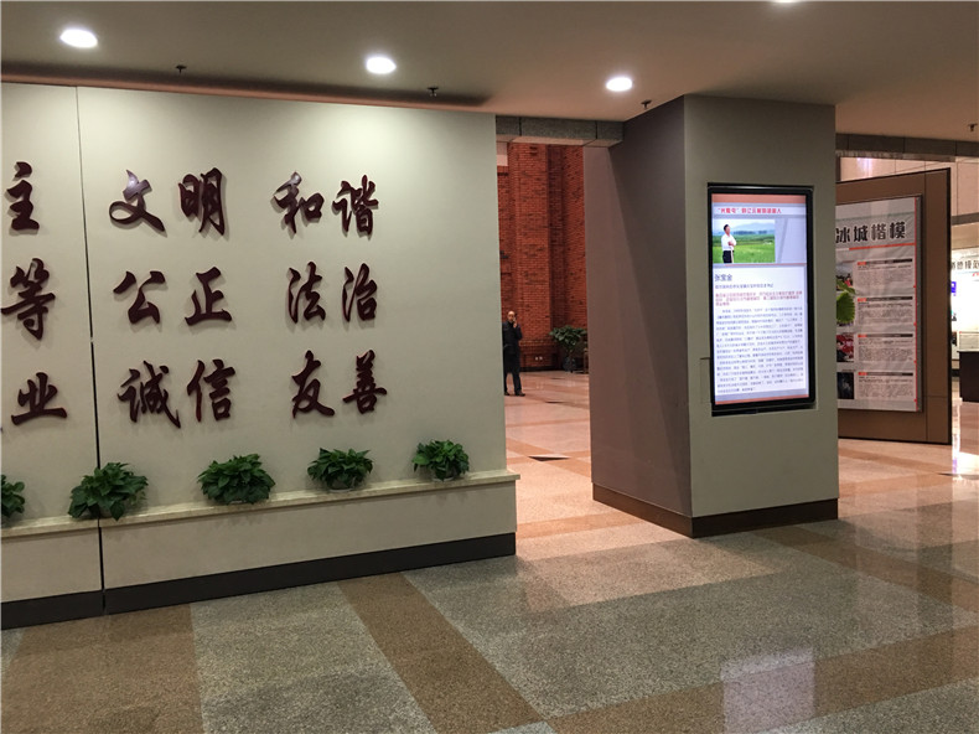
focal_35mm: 29
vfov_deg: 48.2
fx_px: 820
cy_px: 367
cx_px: 490
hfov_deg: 61.7
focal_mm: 4.15
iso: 64
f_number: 2.2
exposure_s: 1/17
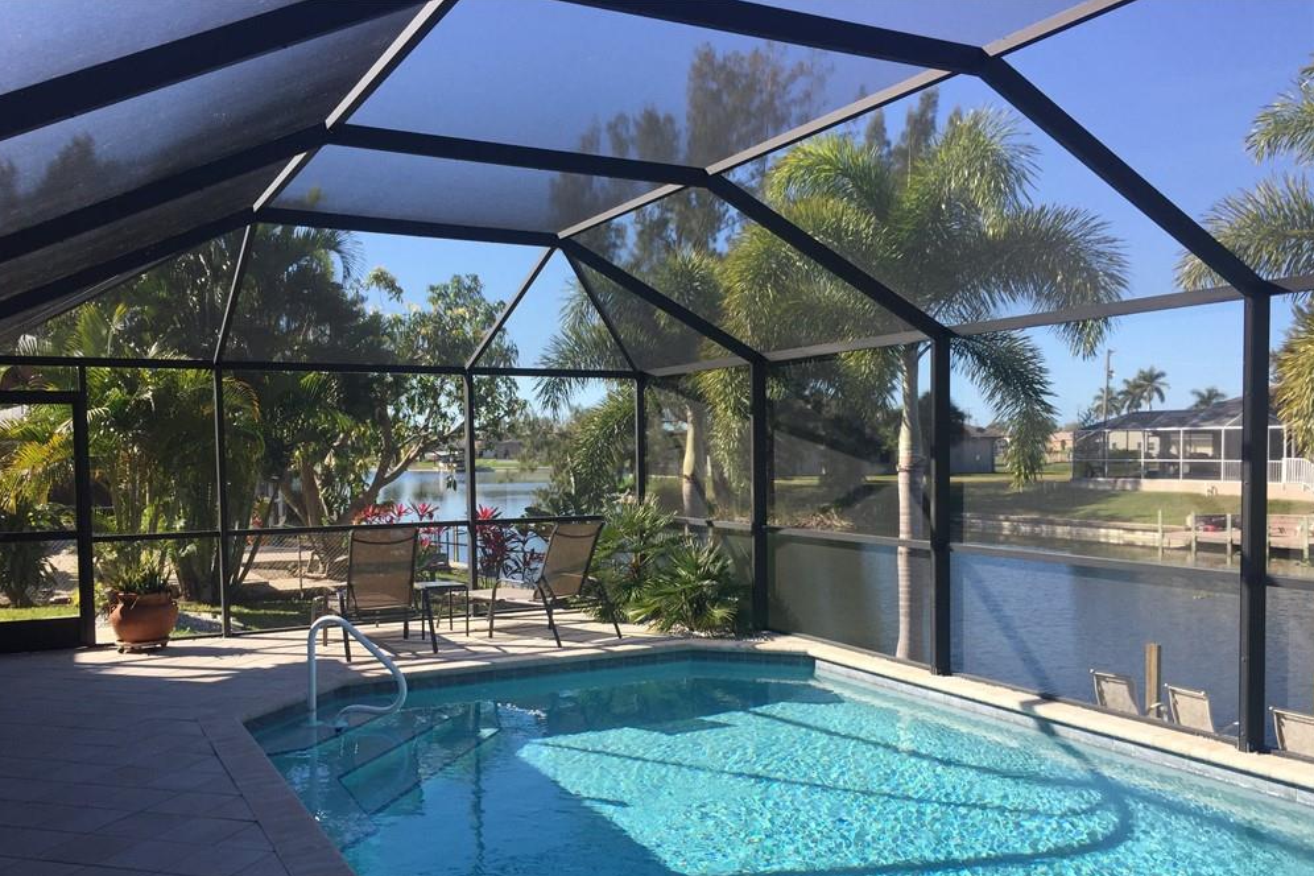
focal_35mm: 31
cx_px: 644
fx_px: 1131
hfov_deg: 60.3
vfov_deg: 42.2
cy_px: 504
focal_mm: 4.15
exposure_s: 1/719
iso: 32
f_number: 2.2
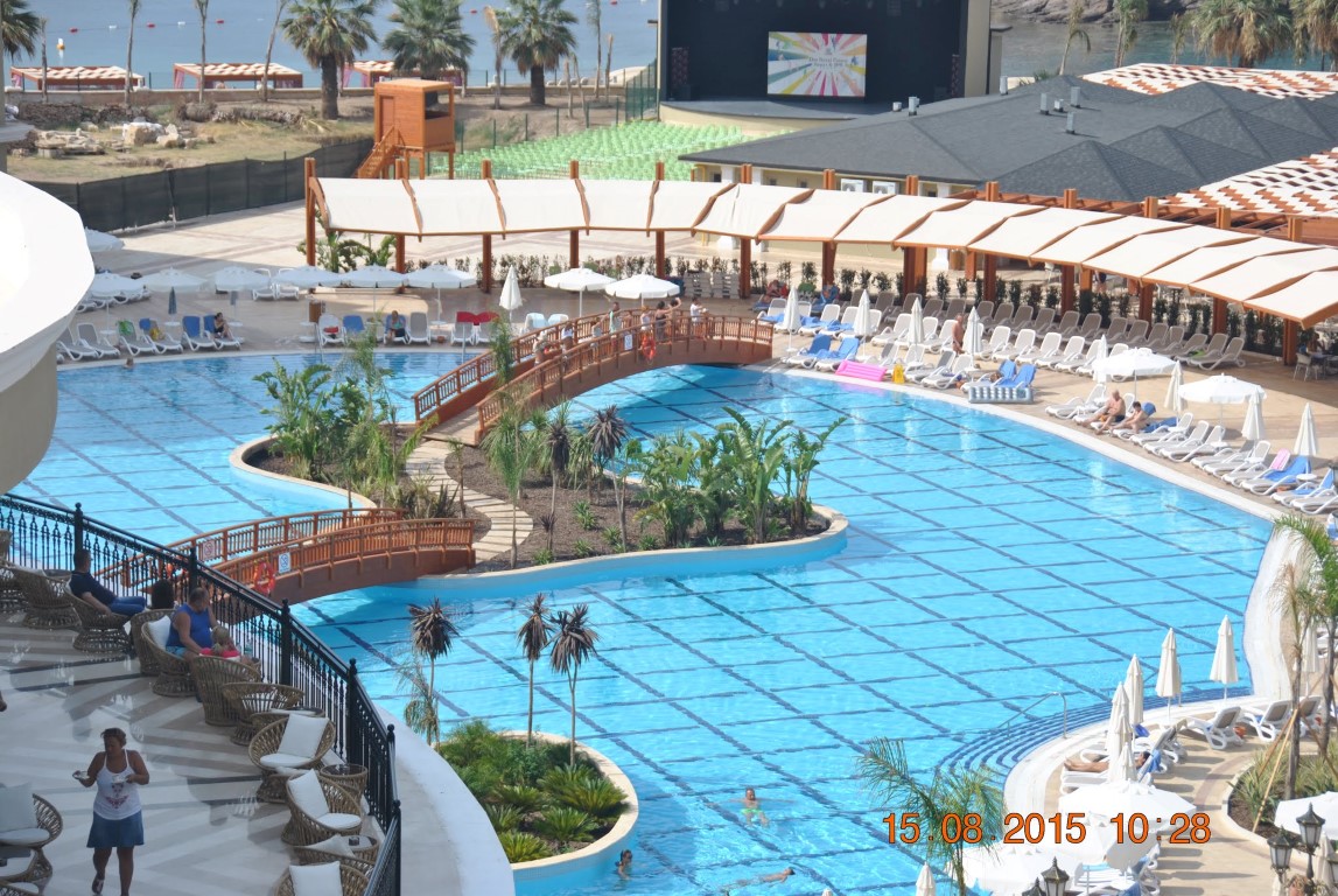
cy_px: 448
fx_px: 4187
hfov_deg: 18.2
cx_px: 669
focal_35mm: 112
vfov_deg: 12.2
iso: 100
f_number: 5.6
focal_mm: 75
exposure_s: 1/500
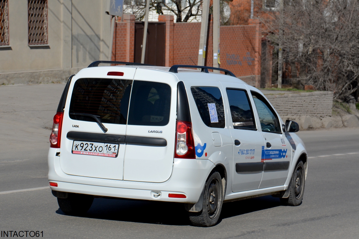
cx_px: 180
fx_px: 1122
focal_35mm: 112
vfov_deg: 12.2
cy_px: 120
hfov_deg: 18.2
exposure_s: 1/2000
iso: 360
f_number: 8
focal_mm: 75
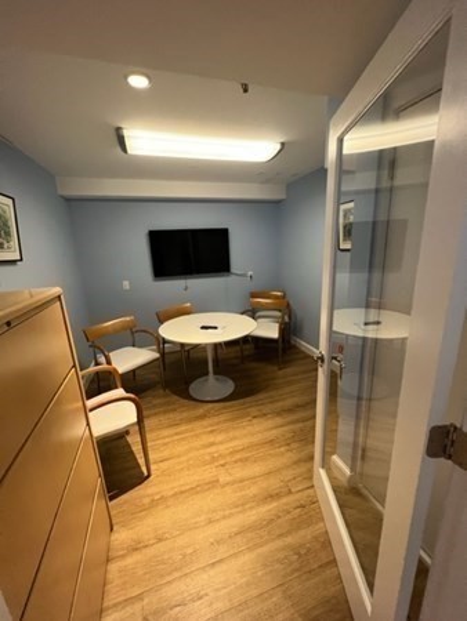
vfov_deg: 106.2
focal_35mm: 13
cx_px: 234
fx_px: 234
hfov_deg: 90.0
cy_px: 310
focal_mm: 1.57
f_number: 1.8
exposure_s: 1/60
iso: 500
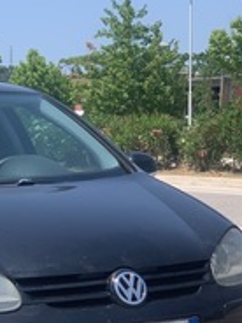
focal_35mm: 102
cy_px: 226
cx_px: -16
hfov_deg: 14.2
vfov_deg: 19.2
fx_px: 951
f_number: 2.4
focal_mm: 6
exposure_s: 1/1332
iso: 16
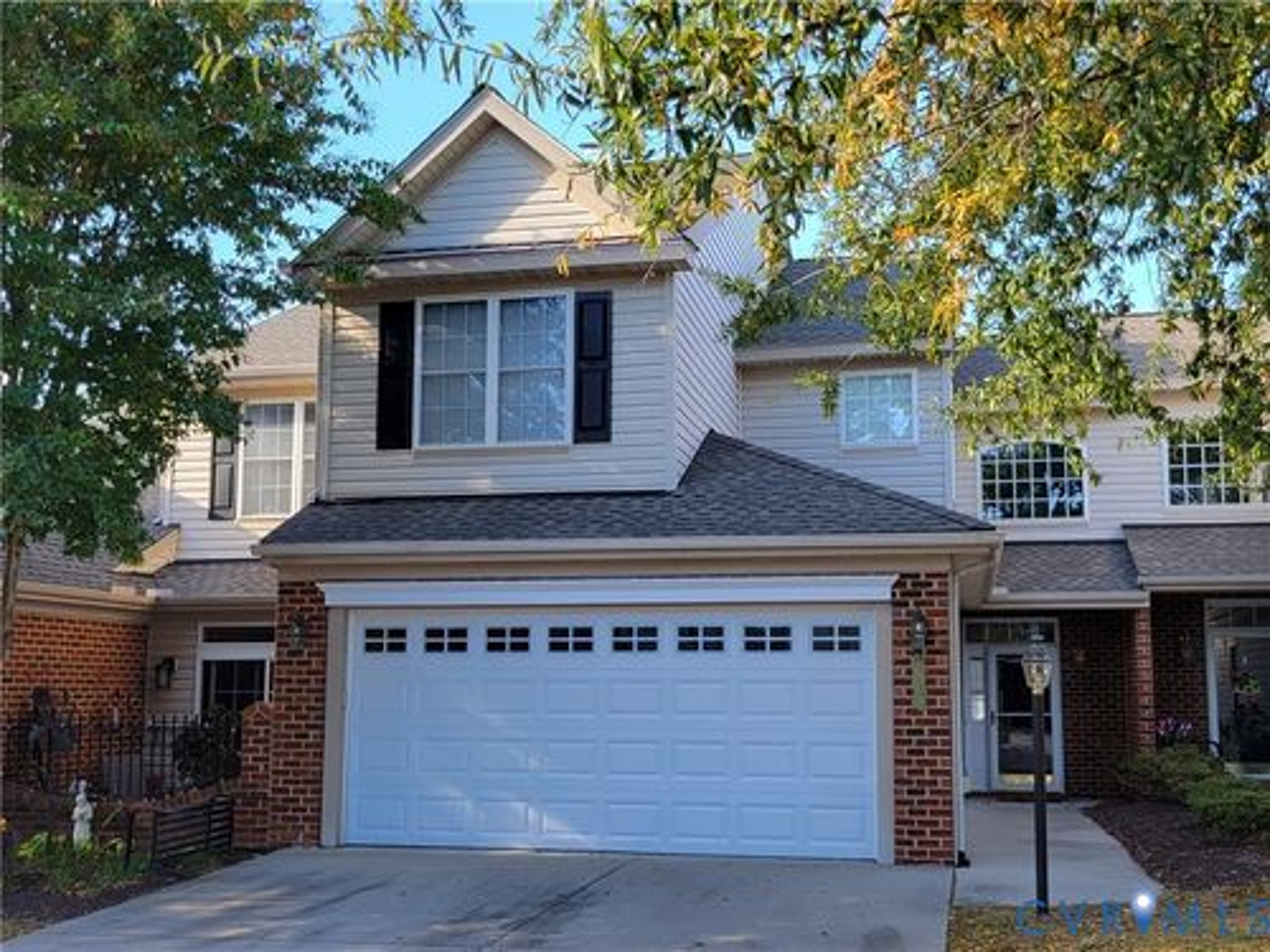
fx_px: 954
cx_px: 635
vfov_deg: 53.1
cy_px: 476
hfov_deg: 67.3
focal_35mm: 26
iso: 40
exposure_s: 1/242
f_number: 1.8
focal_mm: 5.4
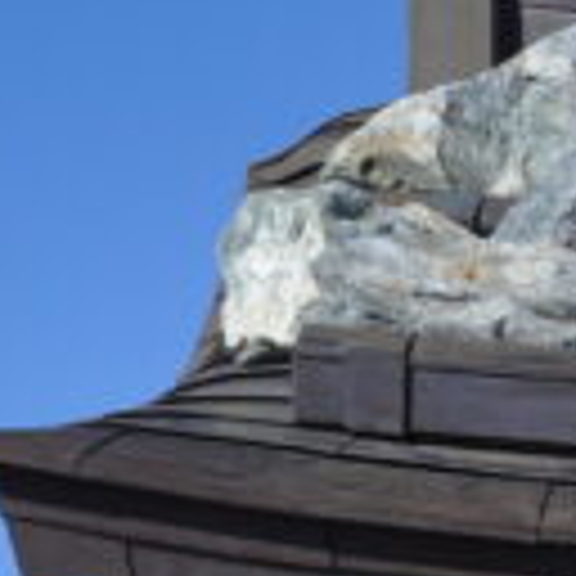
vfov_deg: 7.4
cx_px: 1328
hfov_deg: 7.4
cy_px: 1233
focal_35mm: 224
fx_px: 4217
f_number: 10
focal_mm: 22
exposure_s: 1/400
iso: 200
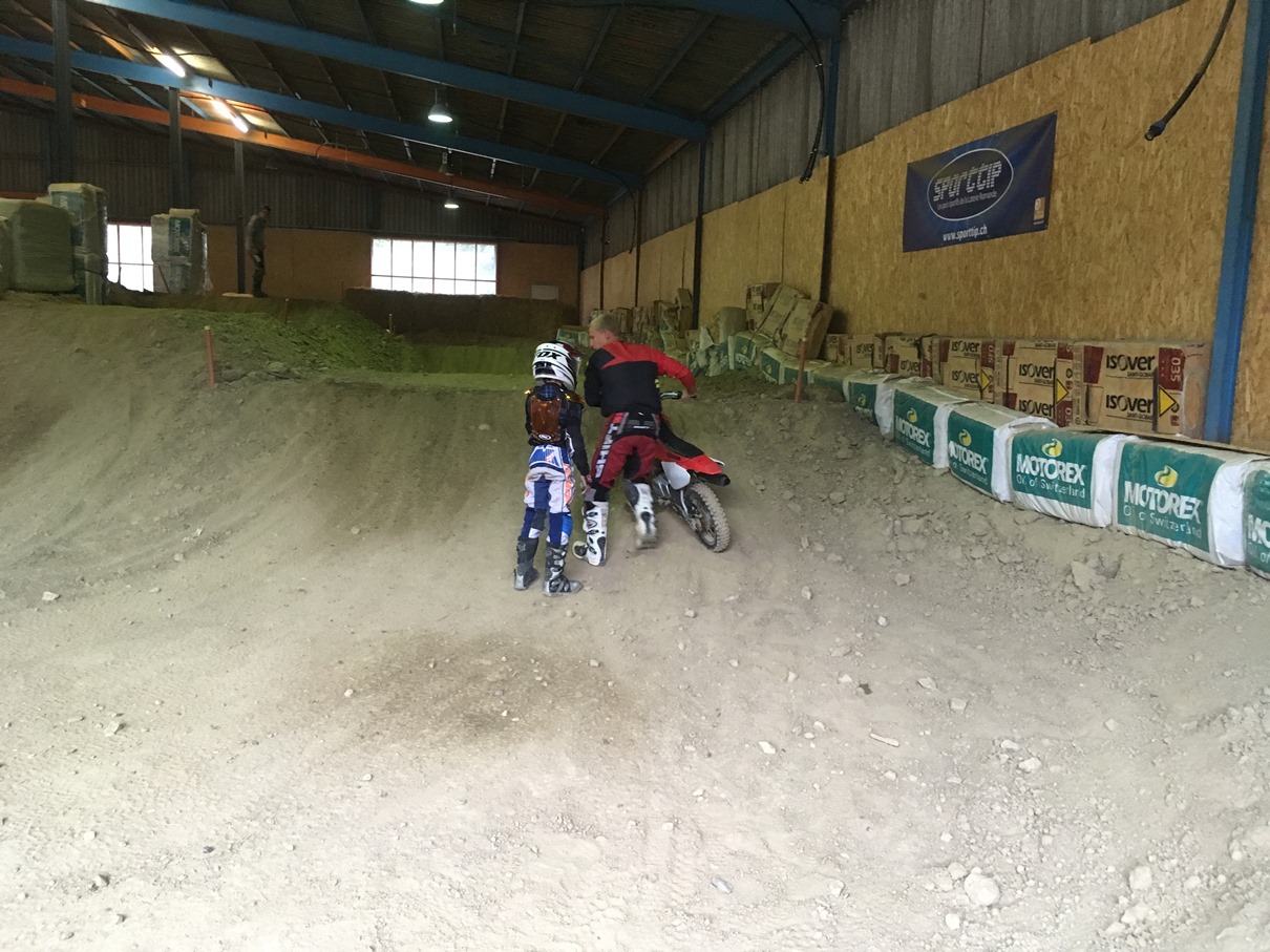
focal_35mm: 29
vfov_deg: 48.2
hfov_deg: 61.7
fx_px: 1064
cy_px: 476
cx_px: 635
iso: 200
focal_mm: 4.15
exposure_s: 1/25
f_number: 2.2
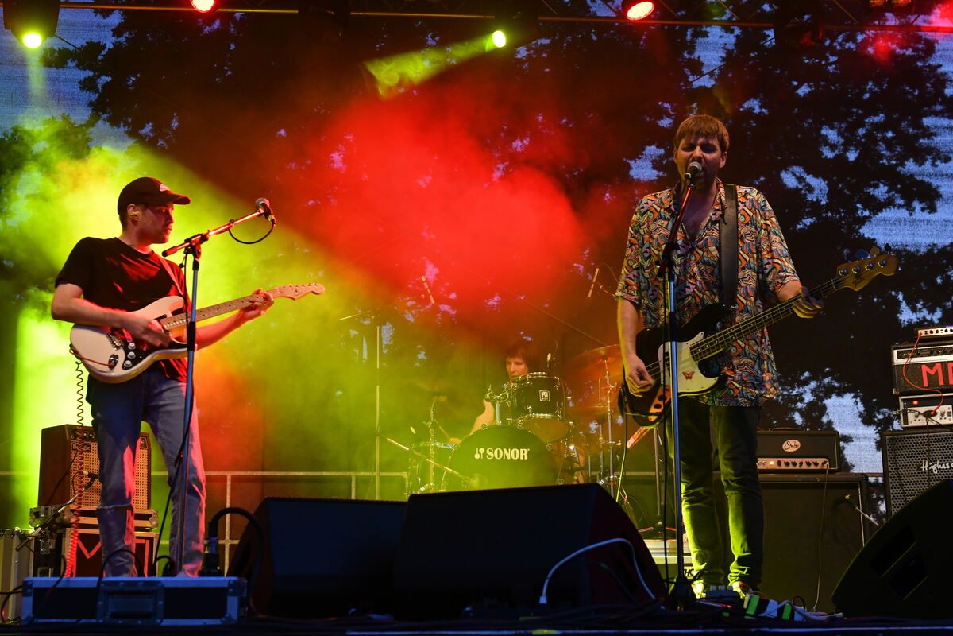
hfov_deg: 36.9
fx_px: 1429
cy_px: 318
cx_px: 476
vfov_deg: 25.1
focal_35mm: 54
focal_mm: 36
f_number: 3.5
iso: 1600
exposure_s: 1/50
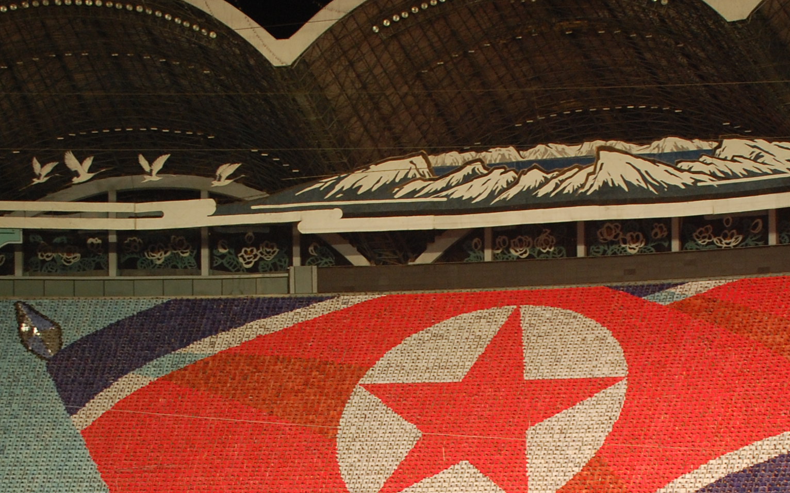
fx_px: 1679
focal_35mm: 78
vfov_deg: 16.4
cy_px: 474
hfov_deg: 26.5
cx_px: 437
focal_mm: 26
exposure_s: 1/30
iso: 500
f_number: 4
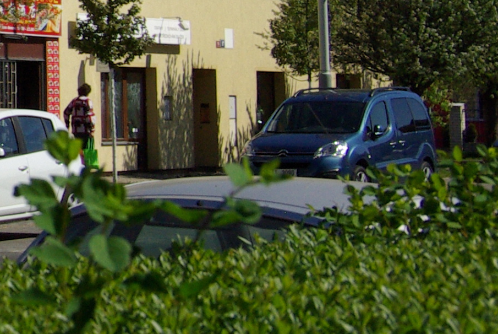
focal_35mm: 154
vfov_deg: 8.8
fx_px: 2133
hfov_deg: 11.9
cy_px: -147
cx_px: -500
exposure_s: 1/1000
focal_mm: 24
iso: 400
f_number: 9.5
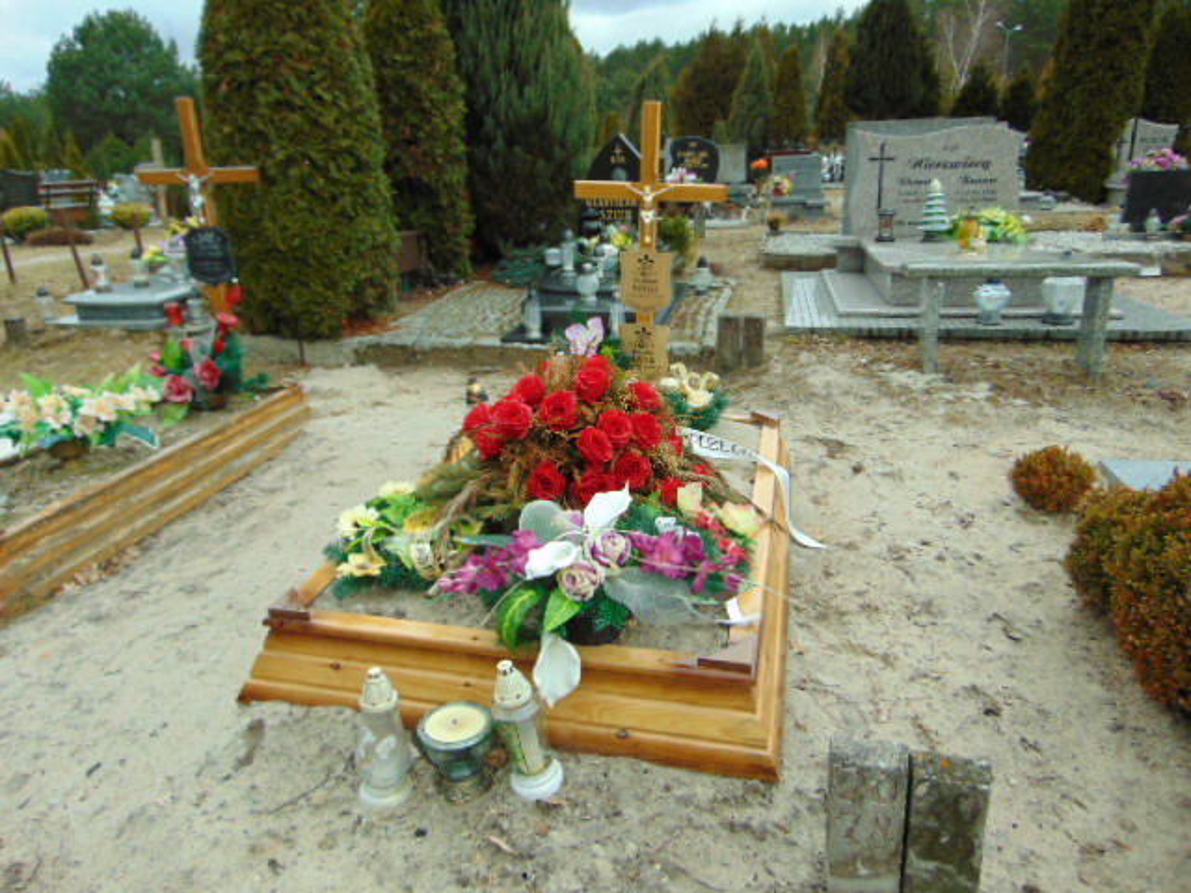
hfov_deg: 69.4
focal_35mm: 25
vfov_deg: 54.9
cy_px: 446
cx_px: 596
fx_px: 860
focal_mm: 4.5
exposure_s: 1/400
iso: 80
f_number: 3
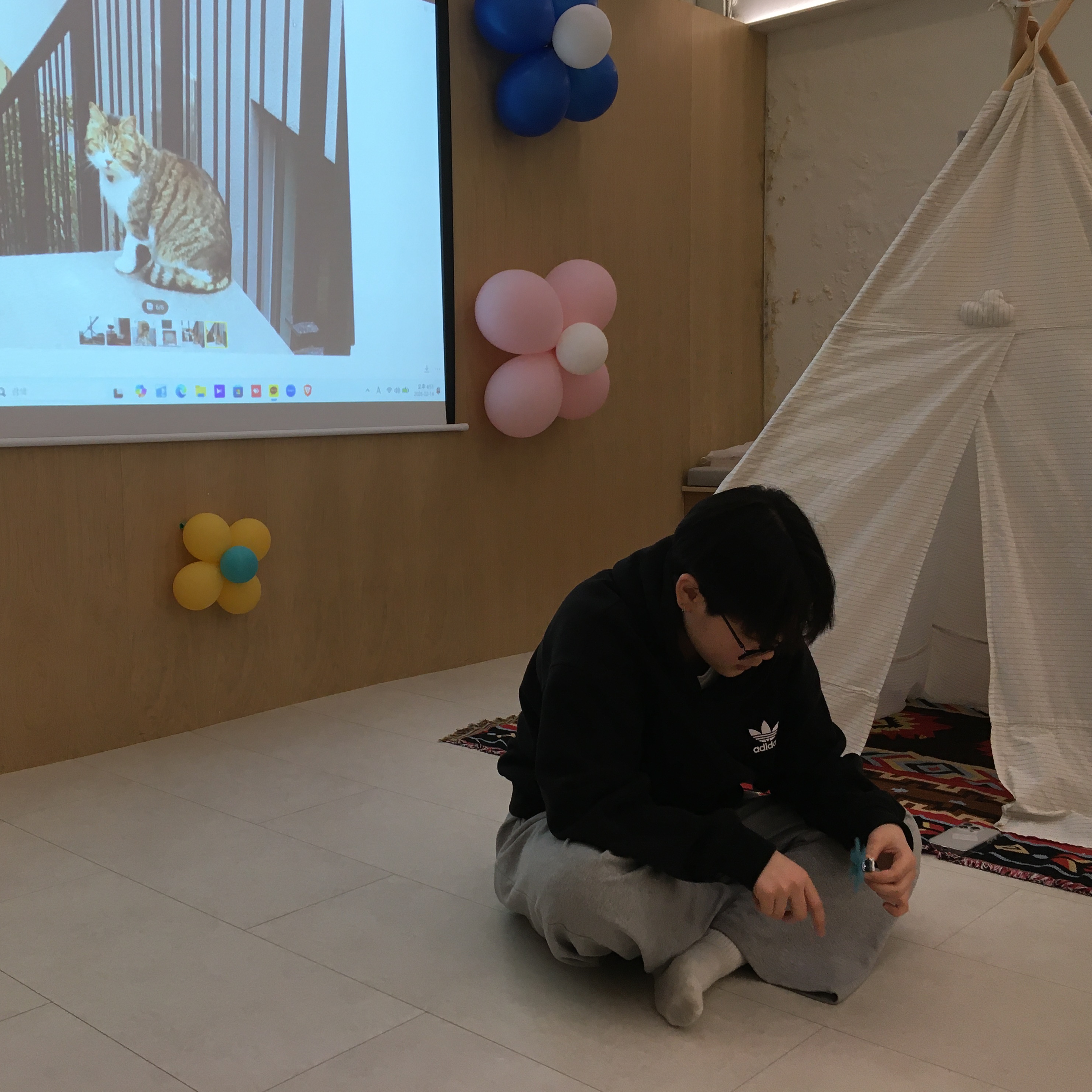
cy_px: 541
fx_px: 1249
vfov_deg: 47.2
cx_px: 437
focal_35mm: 35
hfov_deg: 47.0
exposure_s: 1/30
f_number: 2.2
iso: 25
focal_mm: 4.15
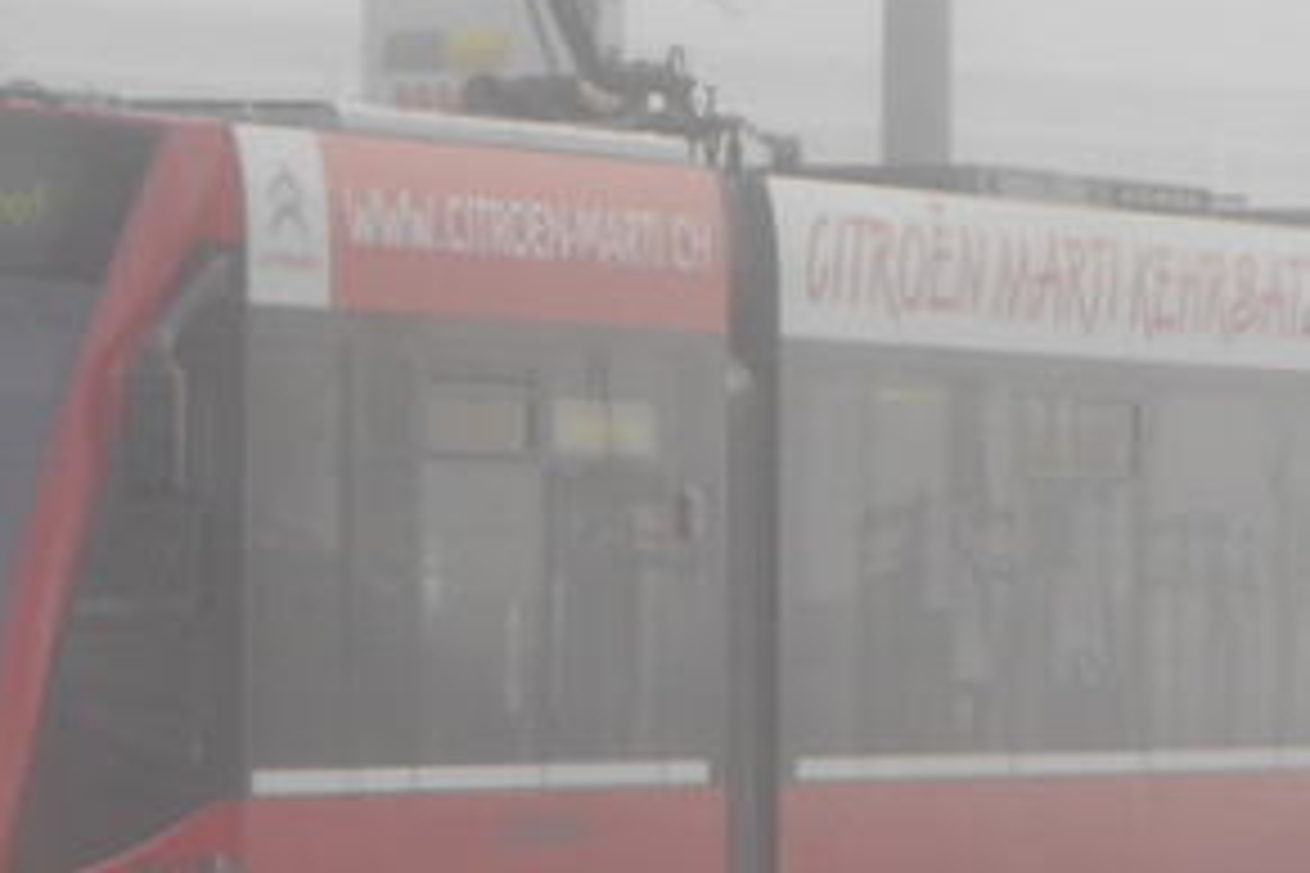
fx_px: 9351
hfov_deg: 8.0
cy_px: 398
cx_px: 918
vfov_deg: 5.3
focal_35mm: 257
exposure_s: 1/80
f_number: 5.3
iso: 160
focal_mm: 36
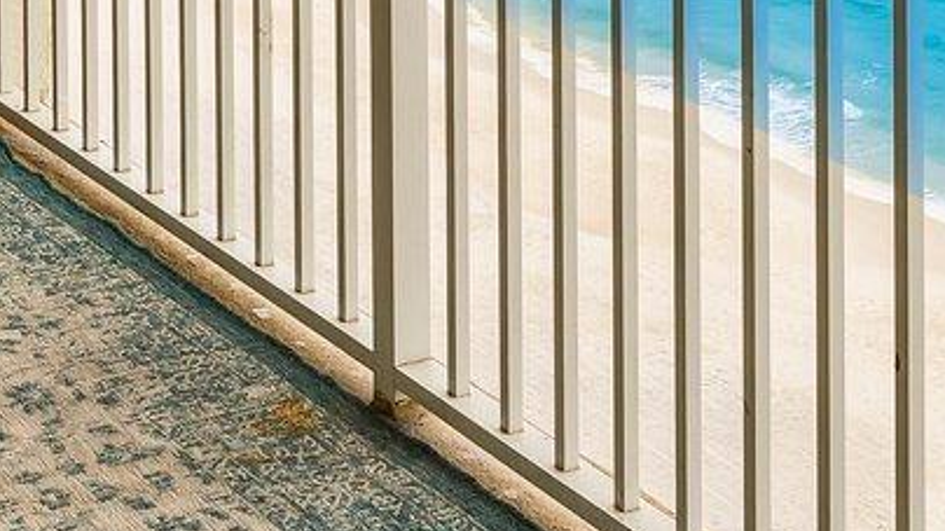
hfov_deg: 21.0
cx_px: 260
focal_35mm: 101
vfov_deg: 10.5
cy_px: -705
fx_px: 2530
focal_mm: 19
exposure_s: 1/500
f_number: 8
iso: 400
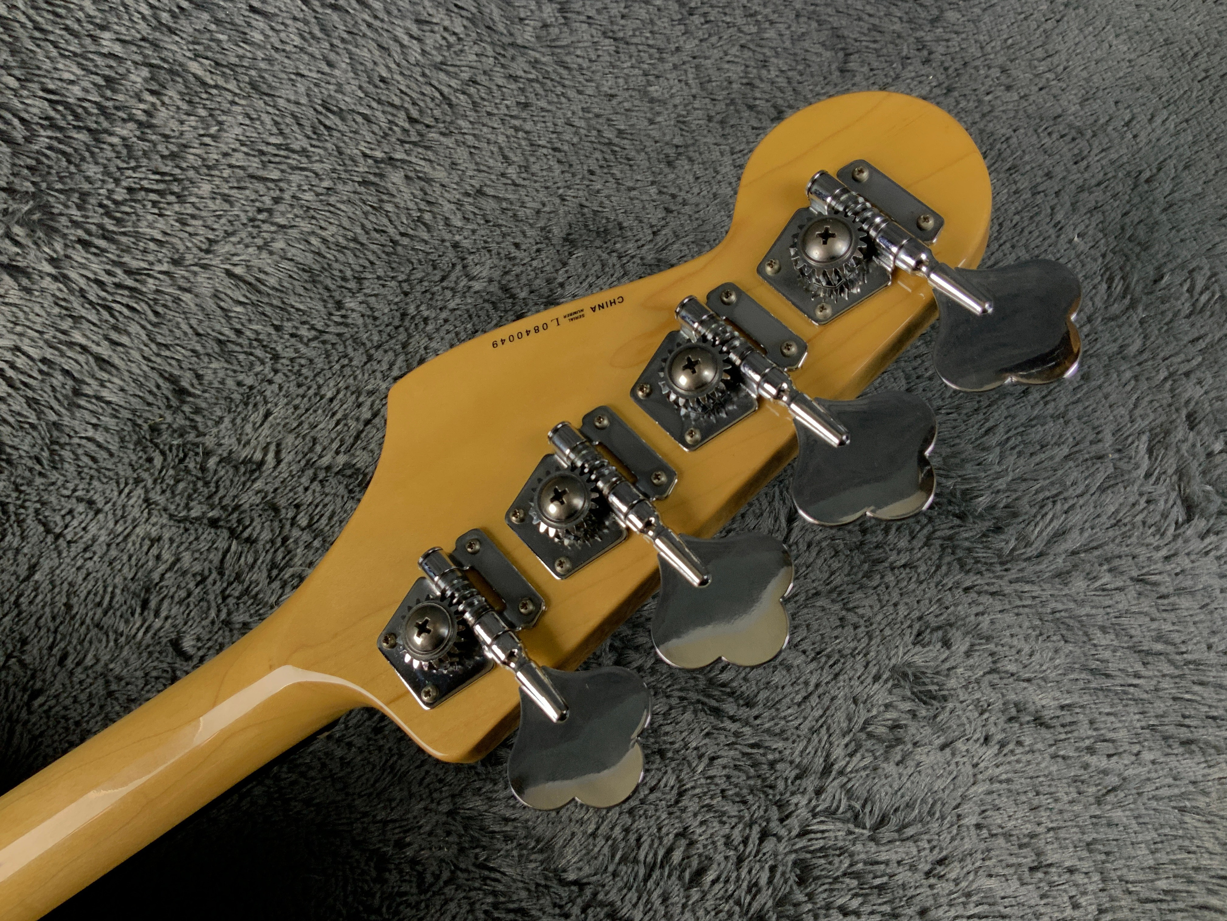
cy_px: 460
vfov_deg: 48.2
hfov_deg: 61.7
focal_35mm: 29
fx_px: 1028
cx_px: 614
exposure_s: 1/60
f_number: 1.8
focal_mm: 3
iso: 64
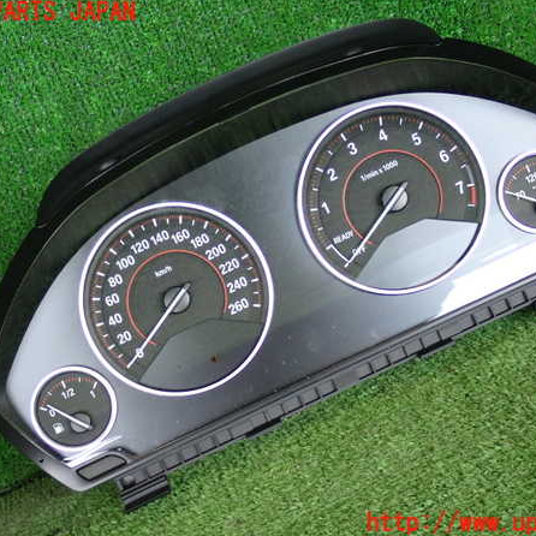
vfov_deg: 25.0
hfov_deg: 25.0
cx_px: 278
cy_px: 268
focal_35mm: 69
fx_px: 1209
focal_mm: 10.35
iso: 1000
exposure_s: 1/125
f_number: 3.5
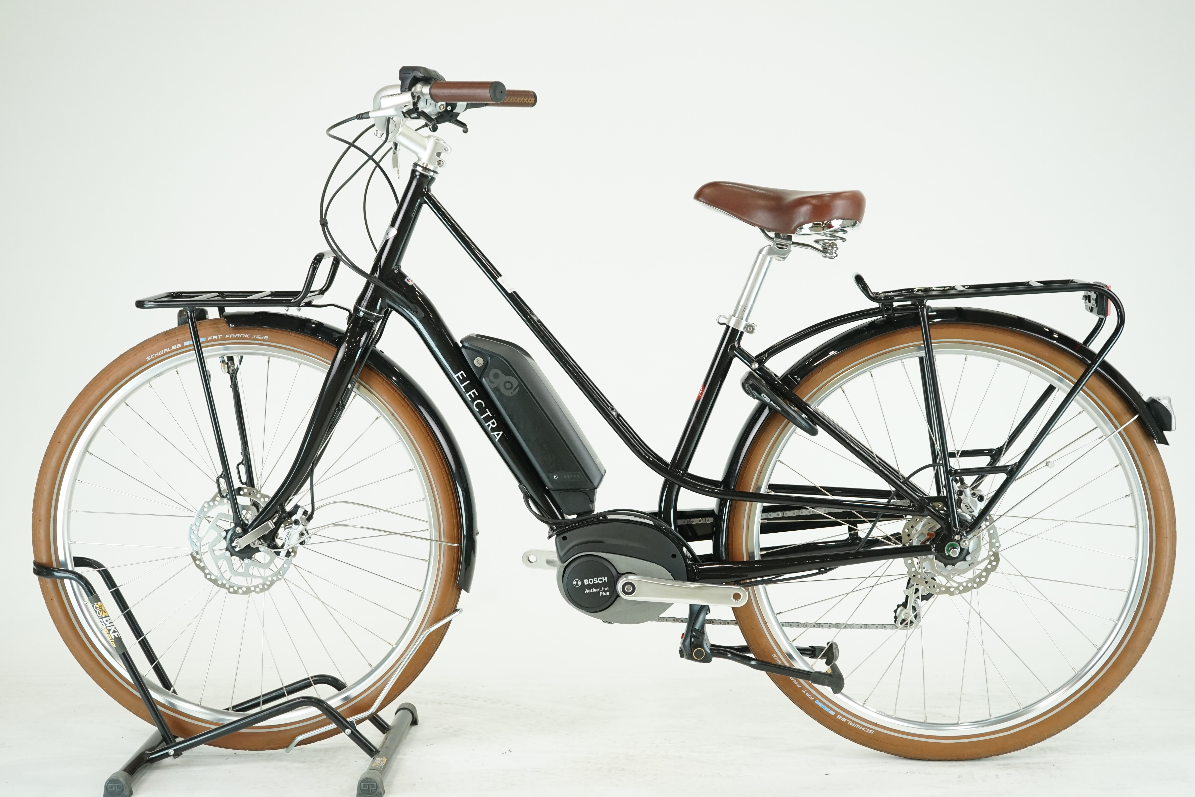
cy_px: 398
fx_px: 1792
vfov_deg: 25.1
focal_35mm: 54
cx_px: 598
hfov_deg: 36.9
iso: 1600
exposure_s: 1/200
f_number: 5.6
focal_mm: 54
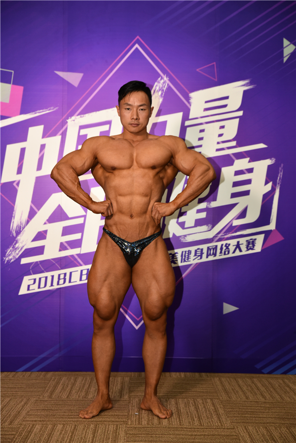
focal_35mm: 52
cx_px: 148
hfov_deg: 26.0
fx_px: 640
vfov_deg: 38.2
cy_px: 222
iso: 800
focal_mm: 52
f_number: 4
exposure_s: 1/160
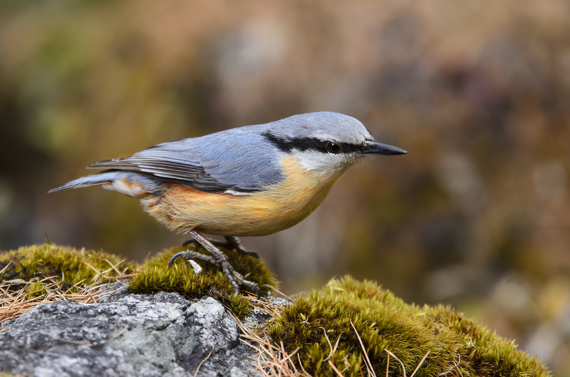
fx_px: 7346
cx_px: 285
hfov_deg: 4.4
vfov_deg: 2.9
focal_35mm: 465
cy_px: 188
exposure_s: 1/640
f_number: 6.3
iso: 800
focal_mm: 310
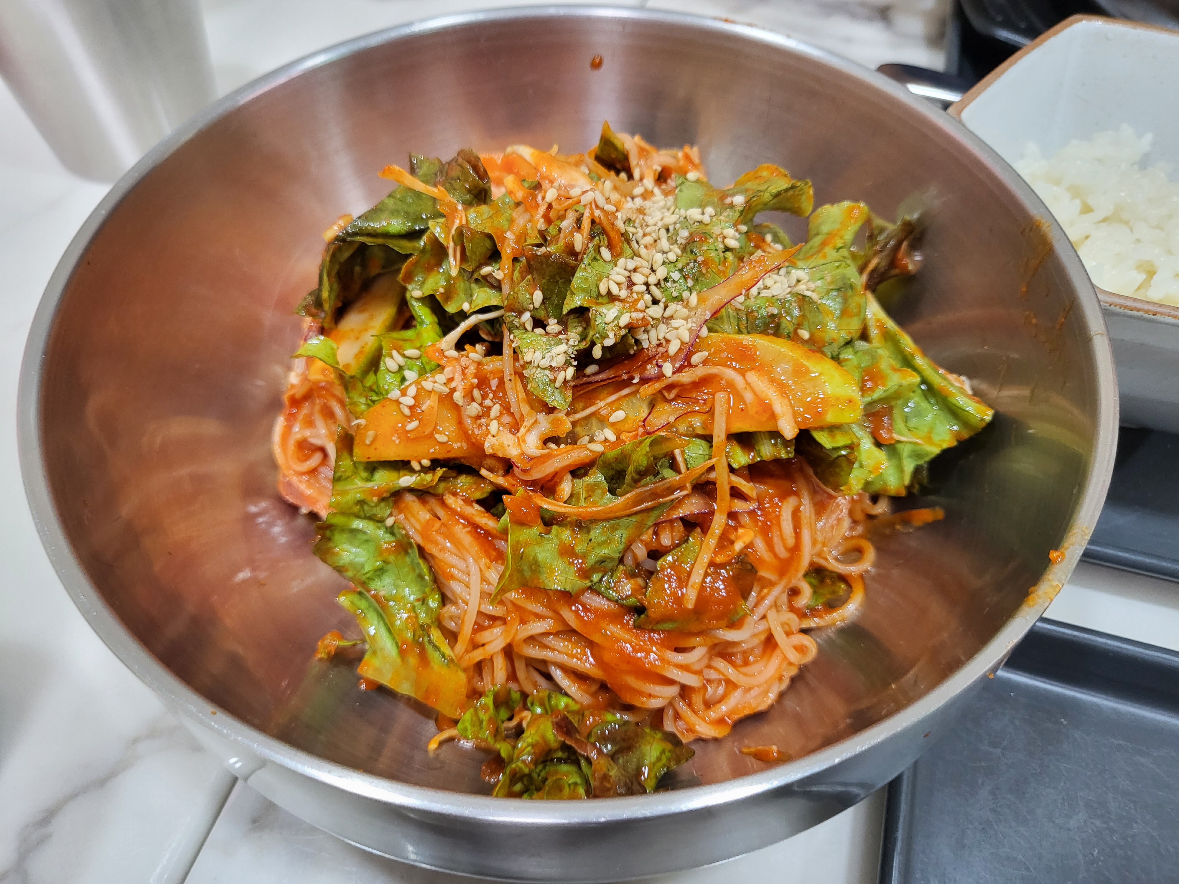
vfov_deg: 53.1
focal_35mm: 26
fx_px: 886
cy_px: 442
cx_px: 590
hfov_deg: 67.3
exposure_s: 1/40
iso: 200
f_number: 1.8
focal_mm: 4.25
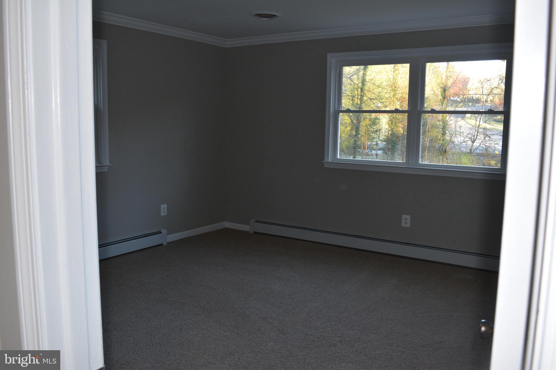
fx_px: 463
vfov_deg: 43.6
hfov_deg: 61.9
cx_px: 278
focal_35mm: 30
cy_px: 185
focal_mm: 20
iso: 800
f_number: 5
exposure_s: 1/100
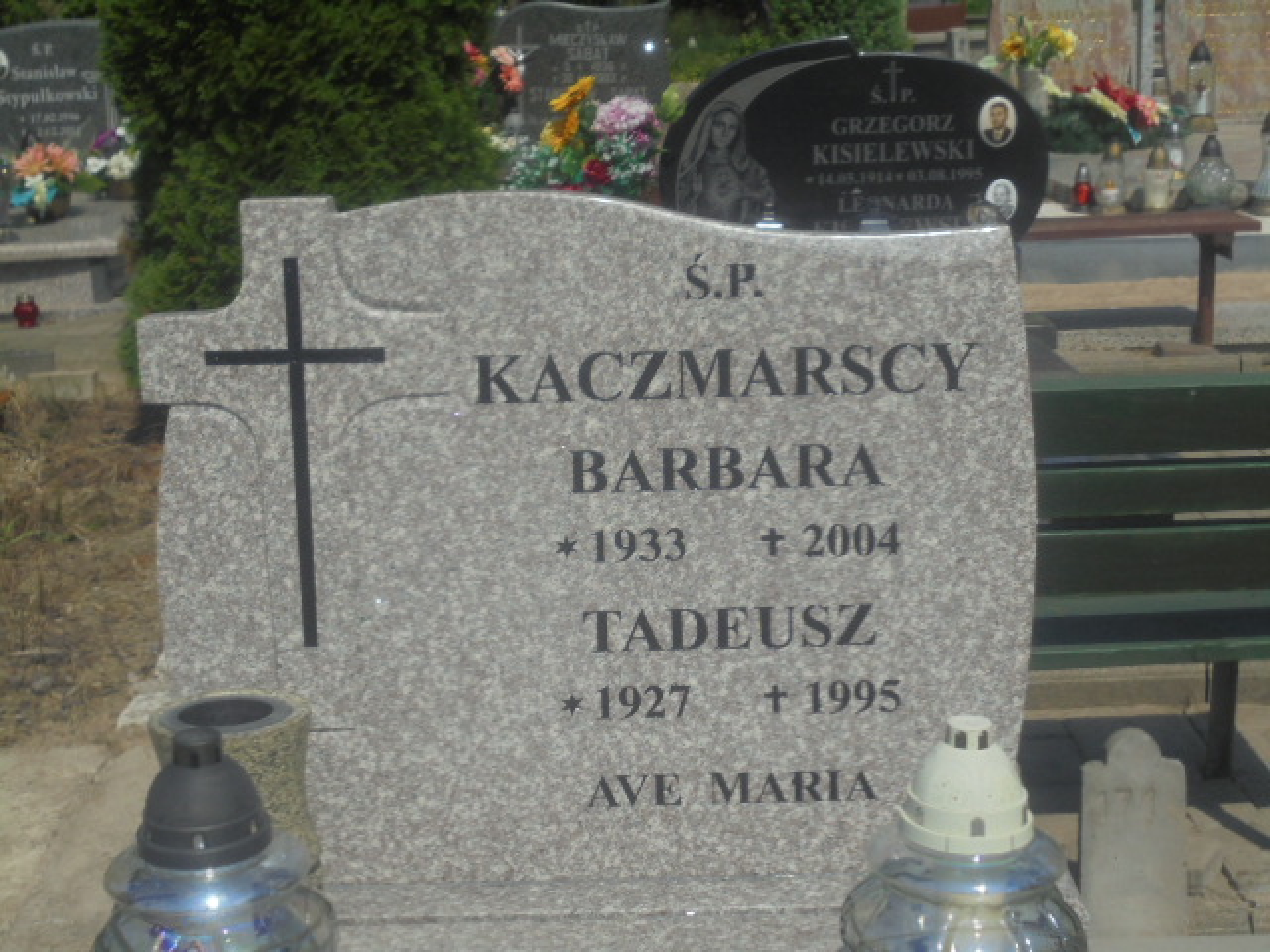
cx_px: 635
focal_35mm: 56
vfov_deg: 26.1
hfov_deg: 34.3
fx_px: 2055
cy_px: 476
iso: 100
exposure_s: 1/125
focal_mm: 10.1
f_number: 16.4
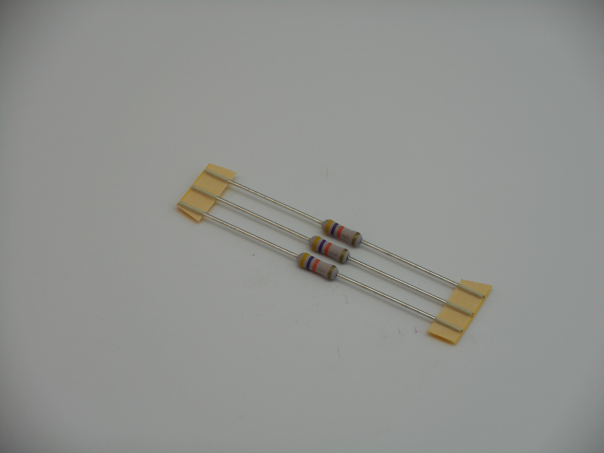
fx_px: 2041
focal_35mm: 117
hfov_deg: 16.8
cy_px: 226
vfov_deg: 12.7
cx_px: 302
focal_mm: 20.9
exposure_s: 1/60
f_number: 5.9
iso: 80
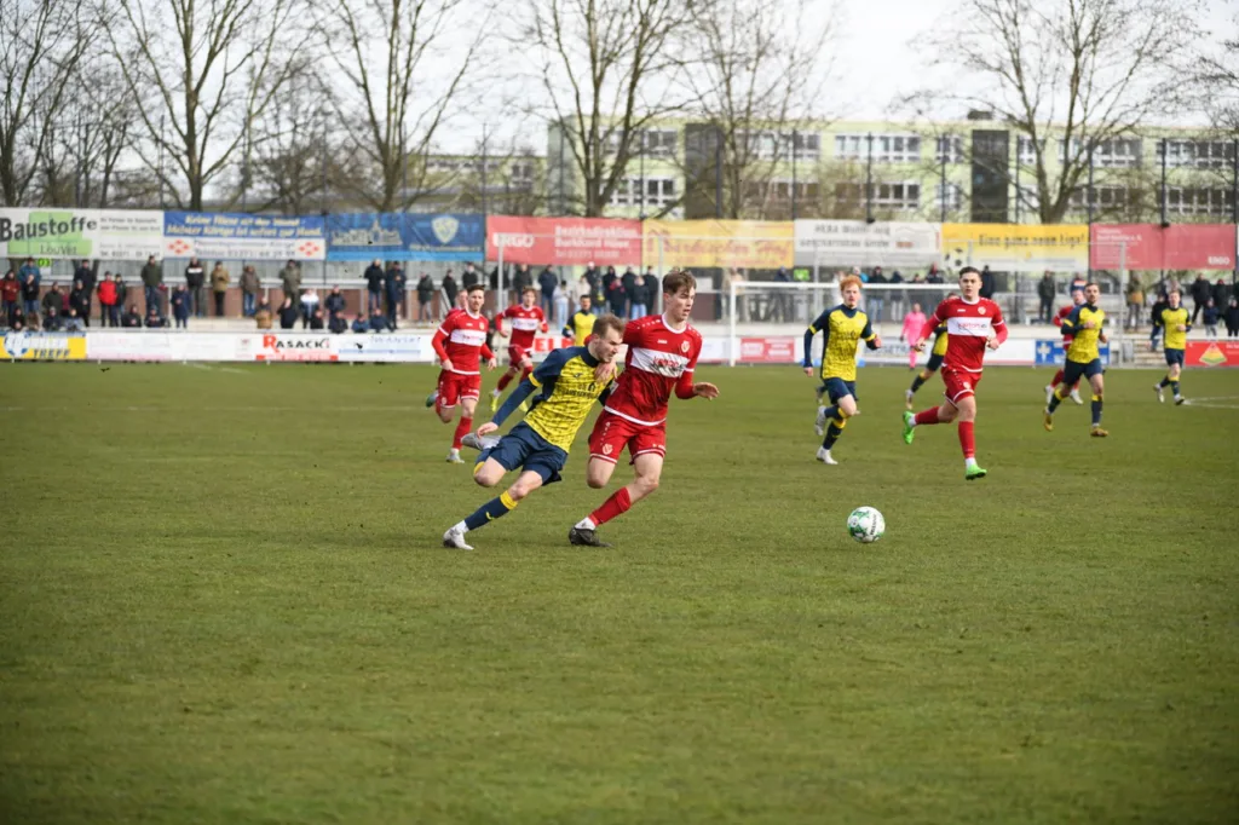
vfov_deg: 13.4
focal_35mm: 102
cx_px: 620
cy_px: 412
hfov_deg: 20.0
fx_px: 3509
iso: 560
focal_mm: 102
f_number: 2.8
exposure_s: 1/2500
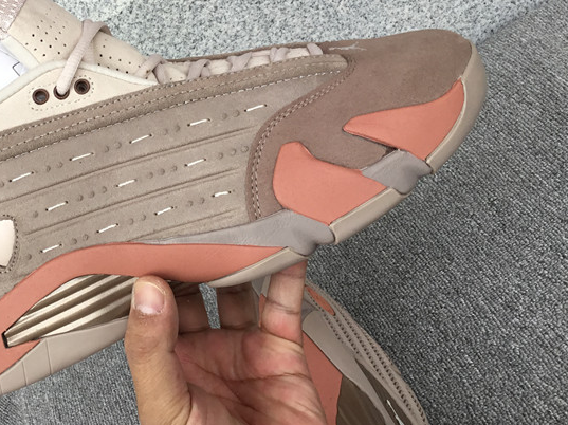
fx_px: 853
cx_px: 132
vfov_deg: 27.8
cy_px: 145
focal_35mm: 52
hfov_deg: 35.9
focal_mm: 3.3
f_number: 2.4
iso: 25
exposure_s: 1/172
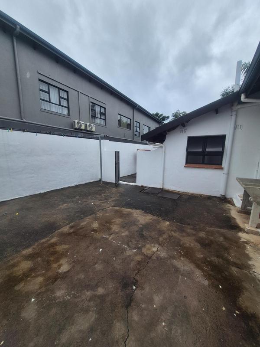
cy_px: 174
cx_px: 130
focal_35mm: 13
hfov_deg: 89.9
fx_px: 130
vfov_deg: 106.2
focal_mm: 1.74
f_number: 2.2
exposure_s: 1/1428
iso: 50
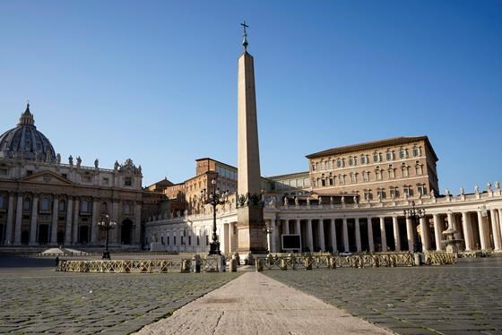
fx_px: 405
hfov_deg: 63.6
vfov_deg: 44.9
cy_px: 189
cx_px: 234
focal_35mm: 29
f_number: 11
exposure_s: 1/320
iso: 320
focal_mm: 25
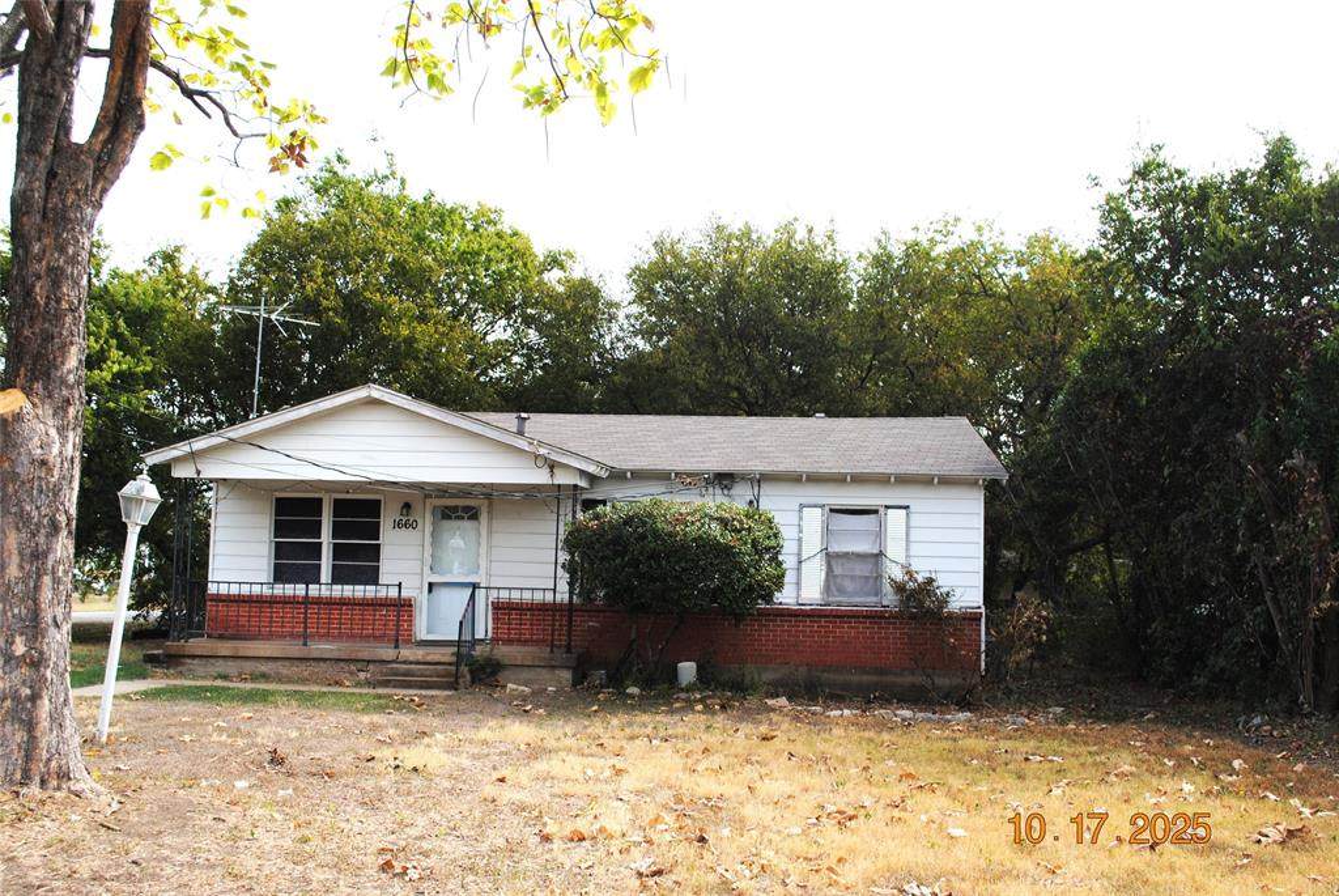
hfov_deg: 53.1
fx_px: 1340
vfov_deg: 37.0
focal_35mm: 36
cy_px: 448
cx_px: 670
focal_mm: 24
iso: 100
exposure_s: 1/200
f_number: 7.1
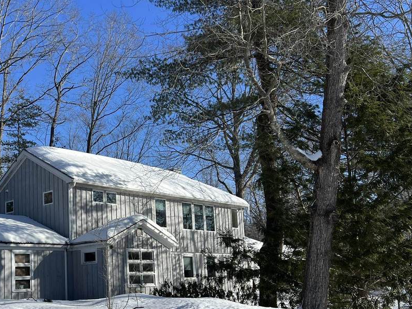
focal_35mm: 42
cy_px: 216
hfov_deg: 43.1
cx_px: 94
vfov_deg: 33.9
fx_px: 500
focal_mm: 5.7
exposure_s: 1/5319
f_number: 1.5
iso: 50
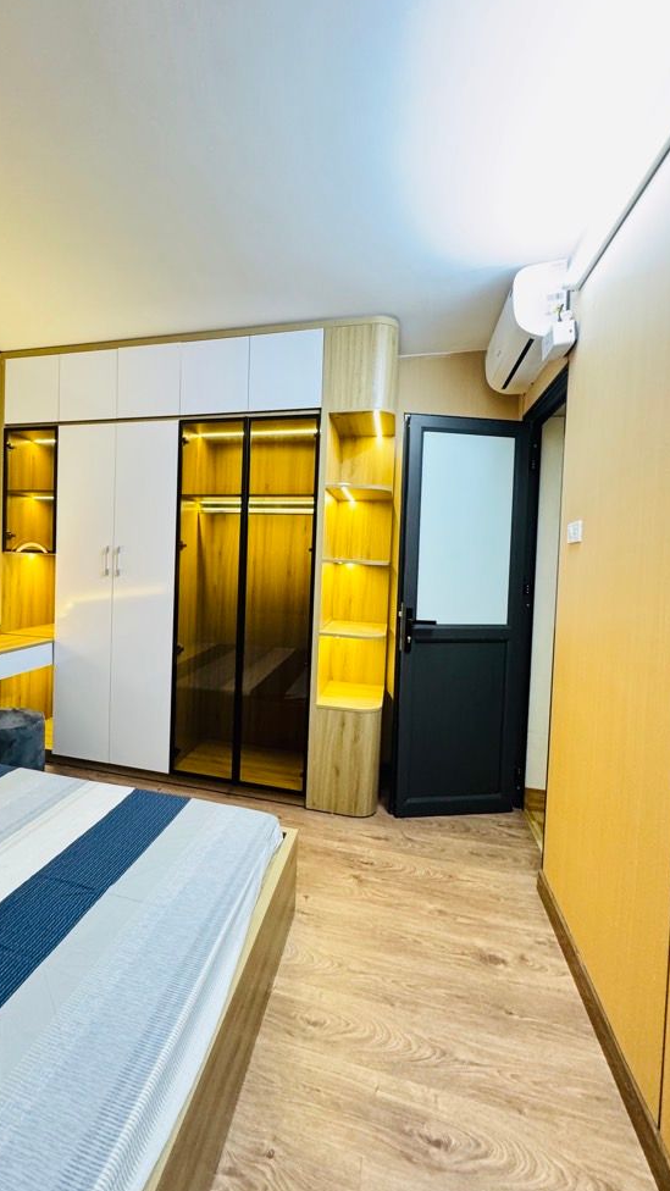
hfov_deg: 66.2
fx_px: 505
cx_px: 255
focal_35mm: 16
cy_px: 575
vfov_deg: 99.3
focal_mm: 2.22
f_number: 2.2
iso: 500
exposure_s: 1/50
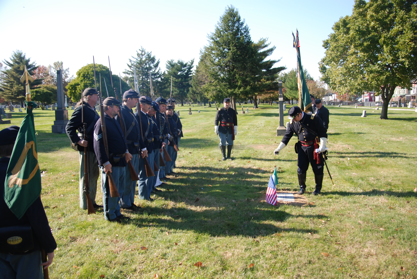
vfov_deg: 40.1
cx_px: 208
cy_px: 140
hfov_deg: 57.2
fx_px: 383
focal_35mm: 33
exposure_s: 1/500
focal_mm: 22
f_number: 3.8
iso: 160
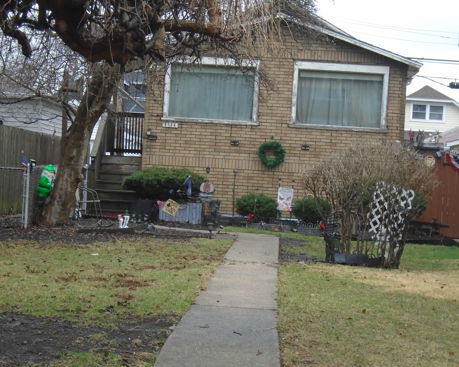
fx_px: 1127
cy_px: 182
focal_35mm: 83
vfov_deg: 18.5
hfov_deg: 23.0
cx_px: 228
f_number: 6.1
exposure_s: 1/160
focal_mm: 14
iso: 400
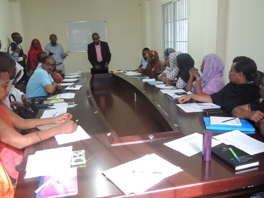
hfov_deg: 58.4
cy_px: 99
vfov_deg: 45.4
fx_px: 236
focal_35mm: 31
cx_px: 132
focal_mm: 5.5
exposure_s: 1/13
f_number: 3
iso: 400
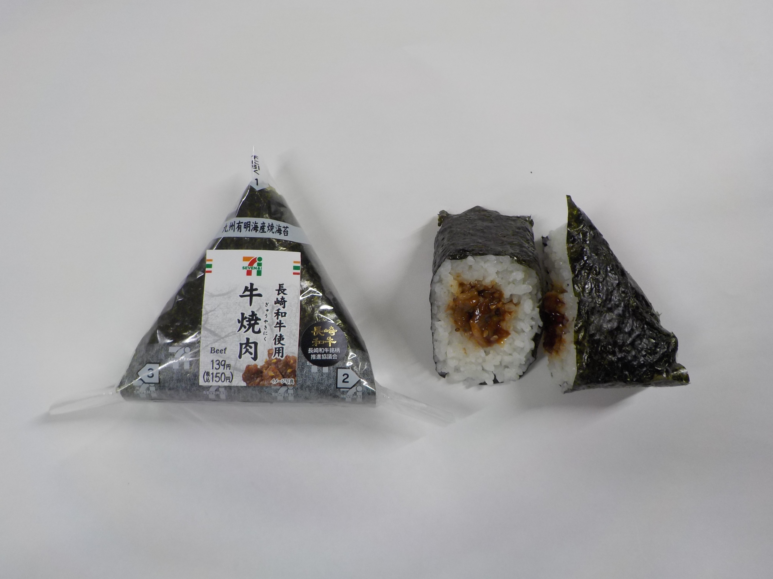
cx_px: 386
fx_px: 670
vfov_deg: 46.8
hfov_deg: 60.0
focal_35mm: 30
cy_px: 290
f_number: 3.3
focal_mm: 4.1
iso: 125
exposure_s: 1/50
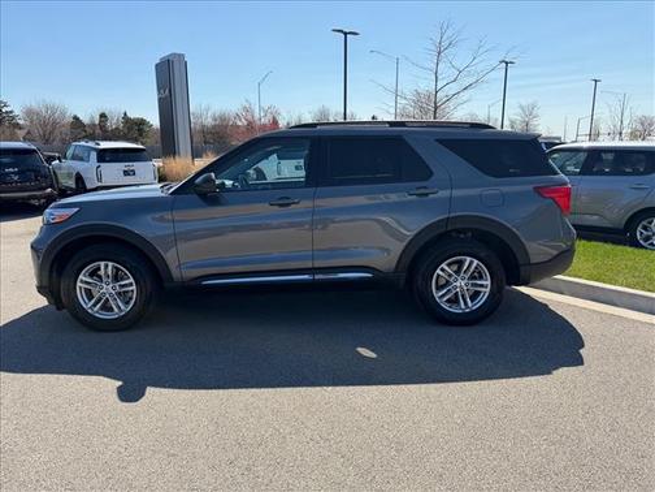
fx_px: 454
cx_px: 328
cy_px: 246
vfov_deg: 56.8
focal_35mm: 24
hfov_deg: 71.6
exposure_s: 1/4167
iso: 100
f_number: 1.78
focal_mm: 6.76
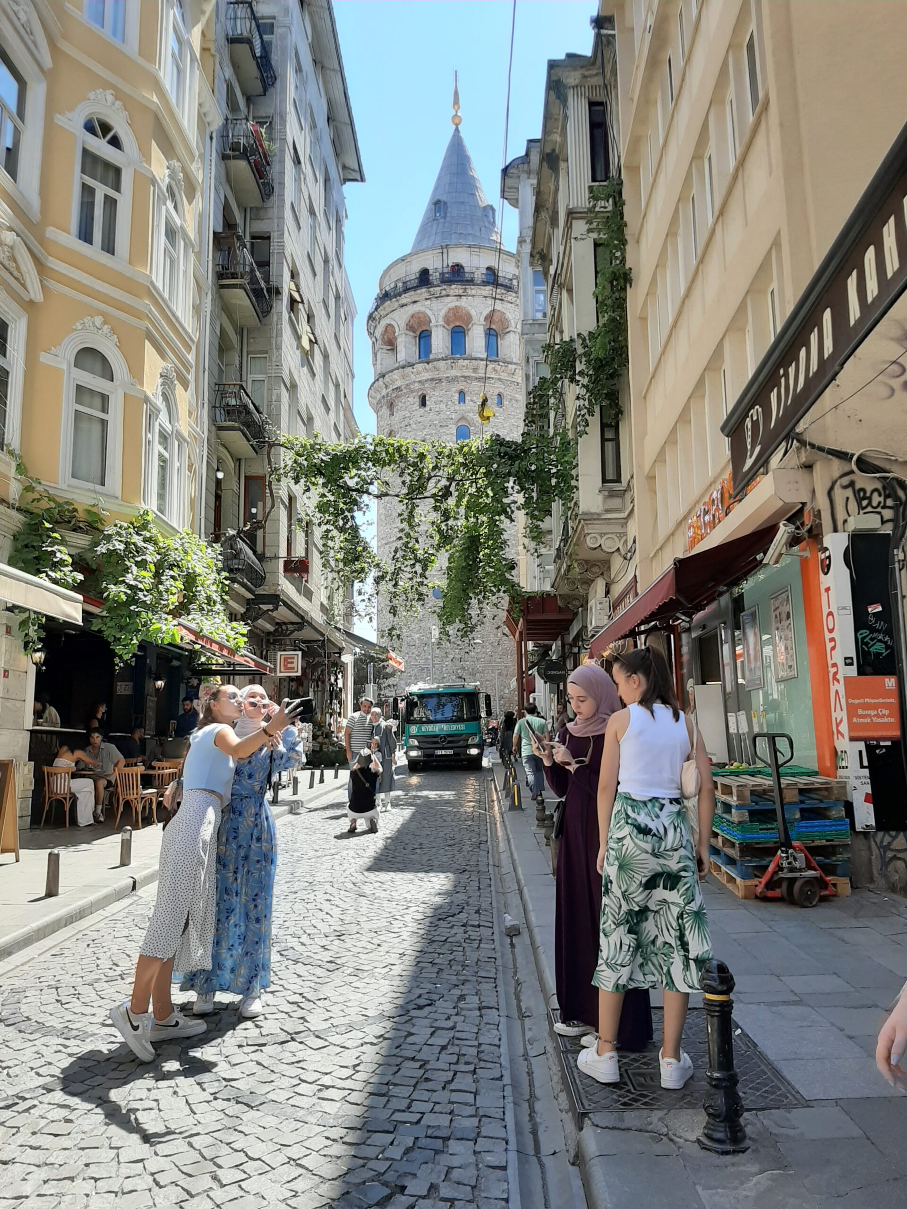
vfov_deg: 67.3
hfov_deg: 53.1
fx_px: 908
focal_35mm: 26
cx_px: 454
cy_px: 604
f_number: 1.7
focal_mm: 3.93
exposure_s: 1/1020
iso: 40
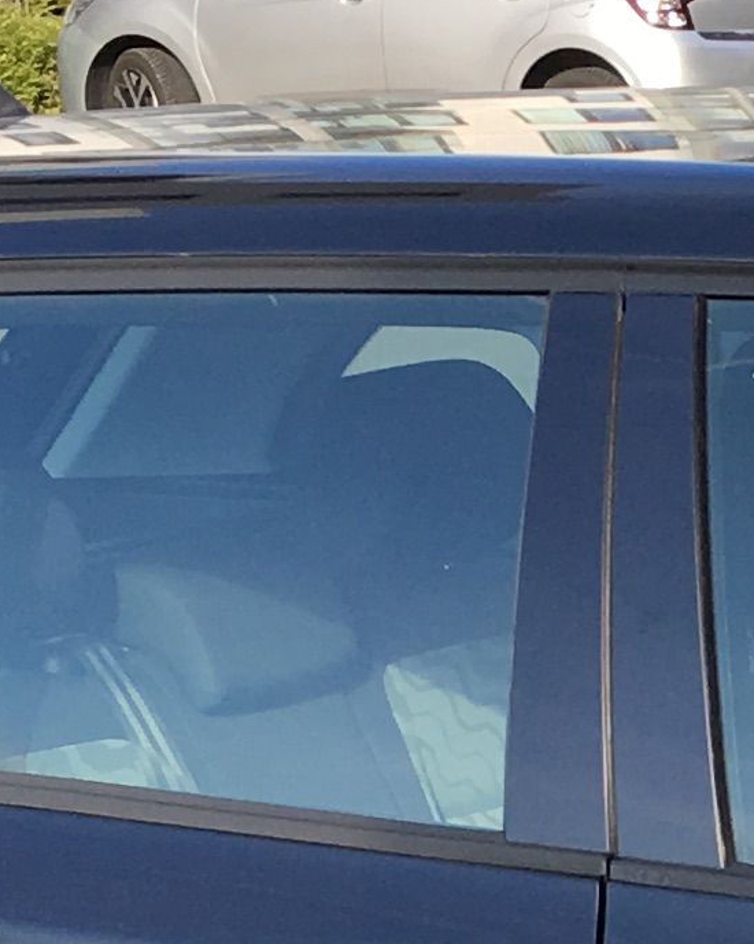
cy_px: 1264
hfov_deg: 8.8
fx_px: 4633
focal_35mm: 166
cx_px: 1526
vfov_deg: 11.3
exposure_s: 1/373
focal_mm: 4.15
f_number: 2.2
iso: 25
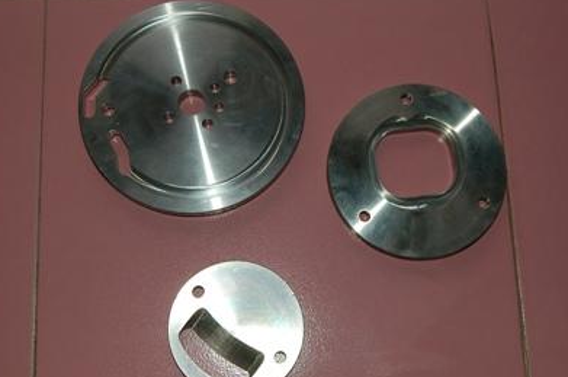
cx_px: 278
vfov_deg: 26.4
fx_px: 803
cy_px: 197
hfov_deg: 39.0
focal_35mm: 51
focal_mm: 28
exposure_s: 1/60
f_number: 5.6
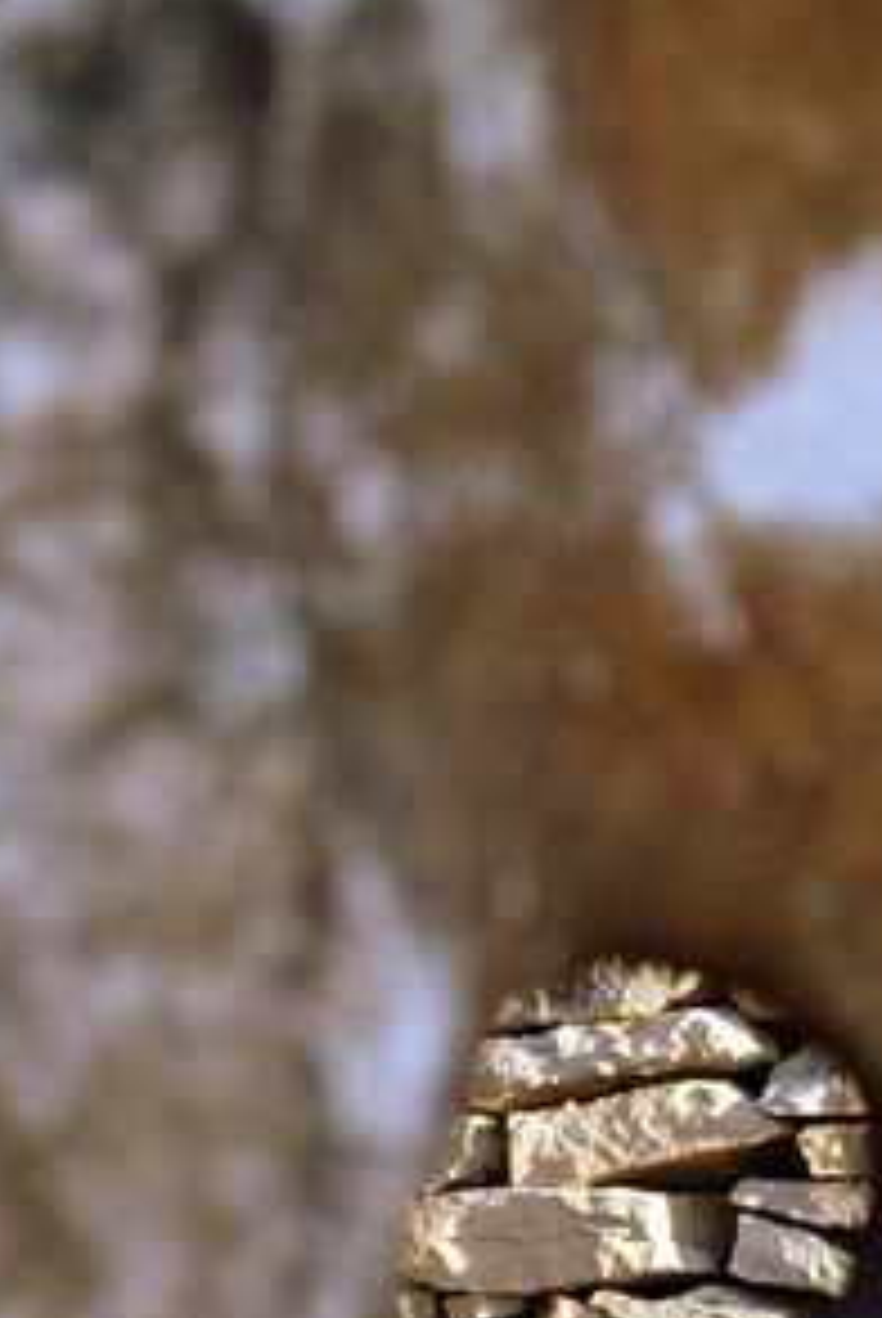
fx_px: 7809
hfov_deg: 6.5
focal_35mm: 213
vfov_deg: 9.6
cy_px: 1206
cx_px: 644
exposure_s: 1/125
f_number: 8
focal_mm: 52
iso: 400
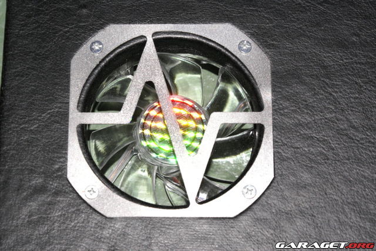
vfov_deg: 13.1
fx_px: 1098
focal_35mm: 105
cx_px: 188
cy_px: 126
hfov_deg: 19.4
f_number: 9
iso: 1600
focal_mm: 70
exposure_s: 1/125
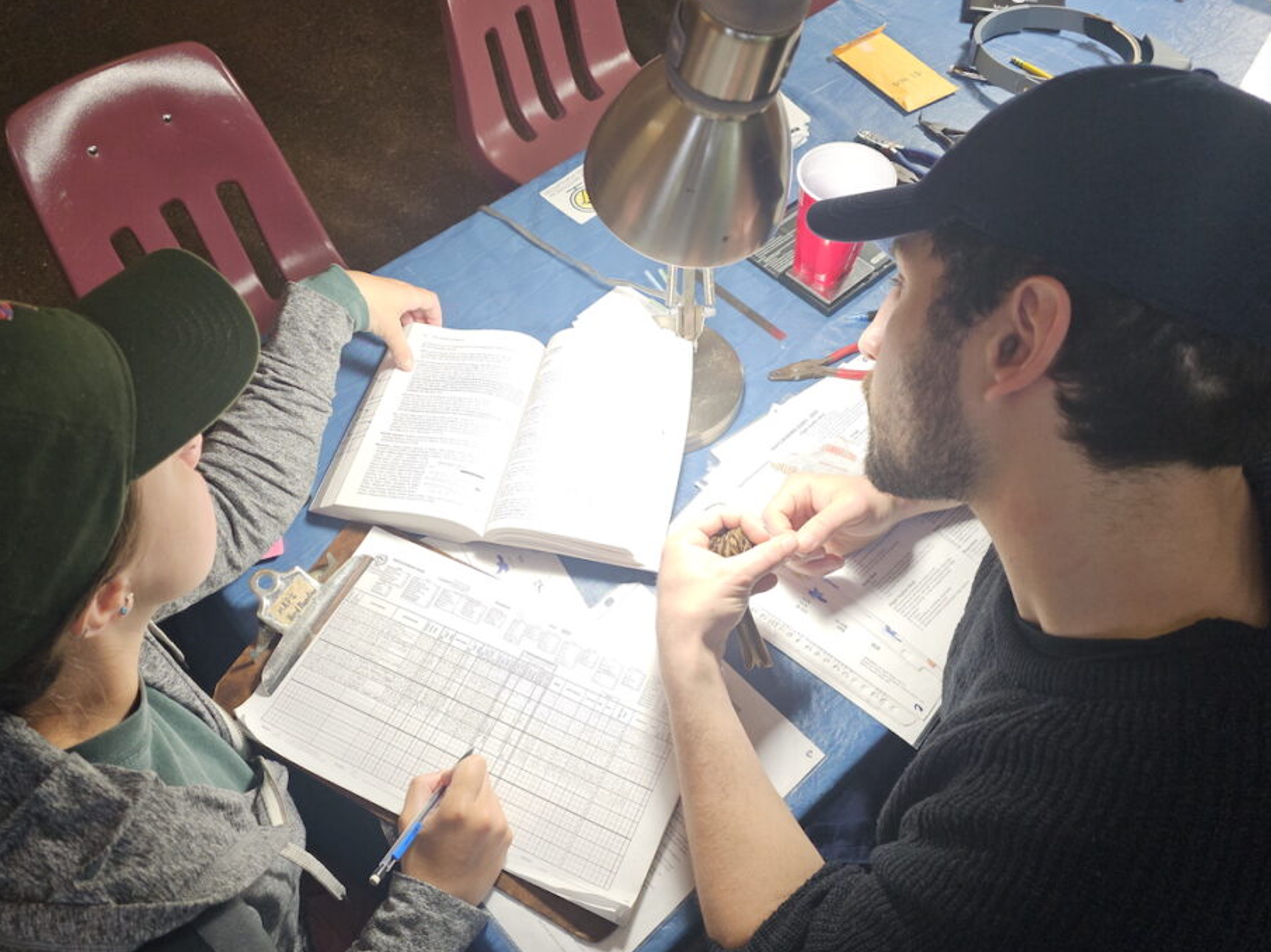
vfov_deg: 53.0
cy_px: 519
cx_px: 598
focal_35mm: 26
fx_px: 954
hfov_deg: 67.3
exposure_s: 1/120
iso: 80
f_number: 1.7
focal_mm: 6.3
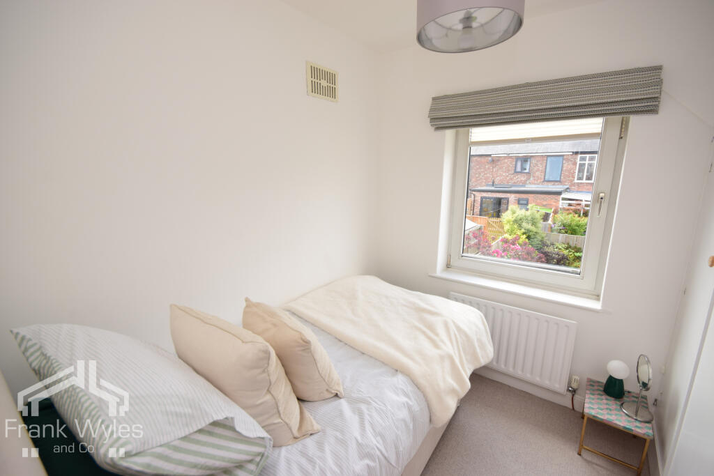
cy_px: 238
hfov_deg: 100.4
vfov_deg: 77.3
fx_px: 298
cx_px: 357
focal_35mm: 15
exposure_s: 1/80
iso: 320
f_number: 9
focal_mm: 10
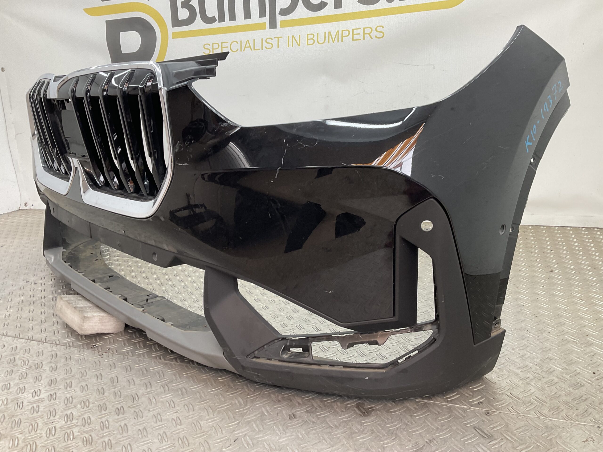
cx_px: 302
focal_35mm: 29
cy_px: 226
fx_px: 505
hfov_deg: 61.7
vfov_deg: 48.2
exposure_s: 1/100
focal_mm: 3
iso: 32
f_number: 1.8
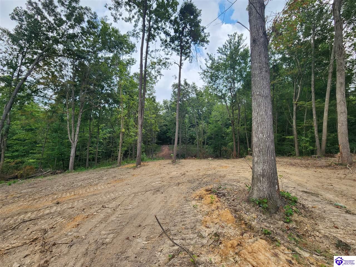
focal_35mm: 13
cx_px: 178
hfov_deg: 106.2
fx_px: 134
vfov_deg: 89.9
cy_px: 134
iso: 50
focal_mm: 2.2
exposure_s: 1/852
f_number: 2.2
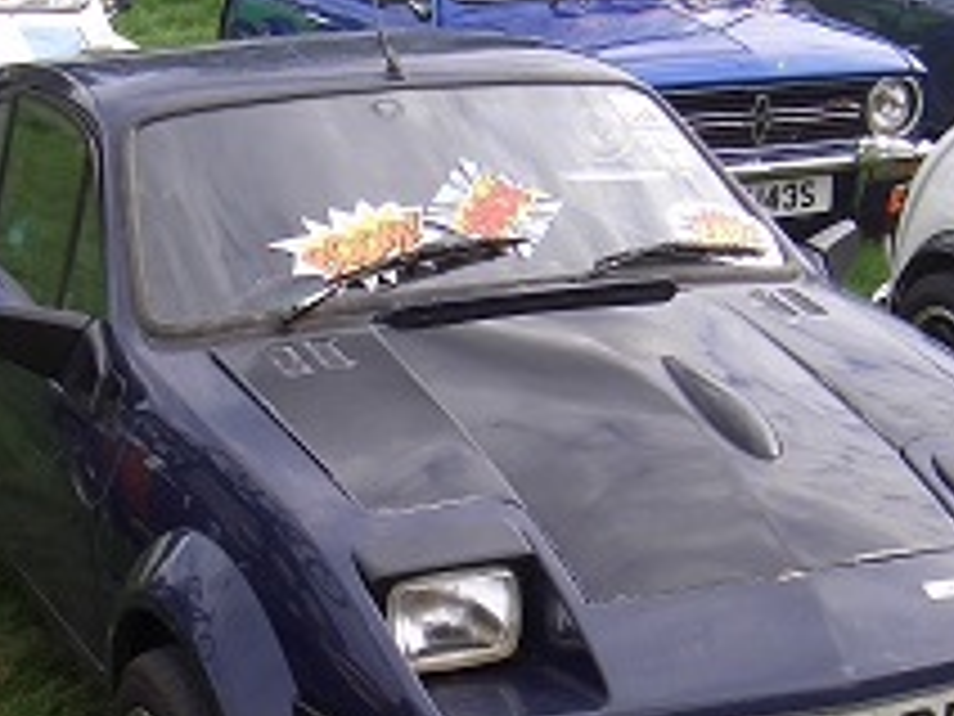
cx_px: 464
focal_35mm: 94
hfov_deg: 20.9
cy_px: 441
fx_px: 2591
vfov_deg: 15.7
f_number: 4.8
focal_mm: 8
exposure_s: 1/250
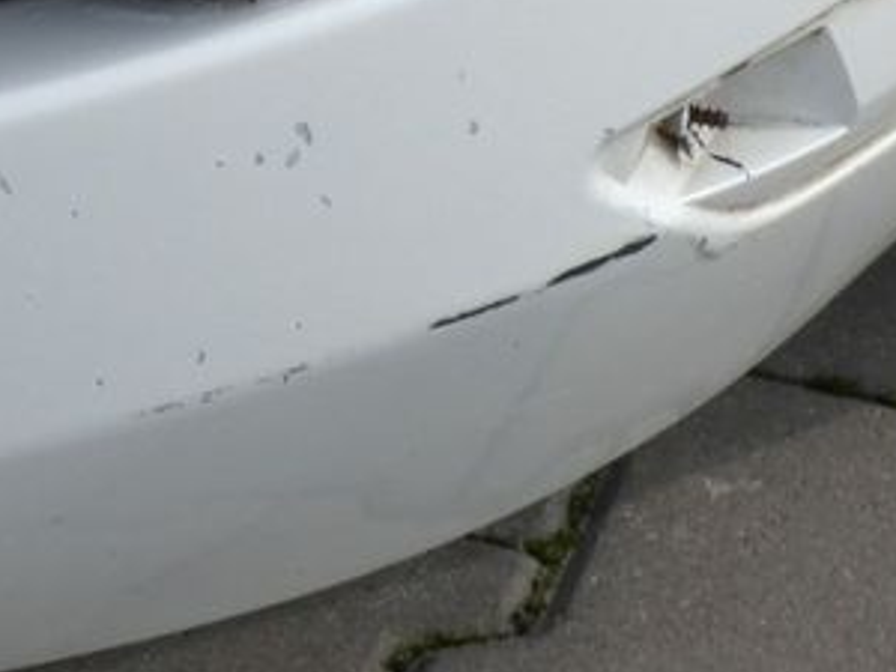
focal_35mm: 188
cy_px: -212
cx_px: 260
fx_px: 4866
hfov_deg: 10.5
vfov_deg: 7.8
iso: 80
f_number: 6.3
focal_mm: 9.9
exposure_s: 1/200
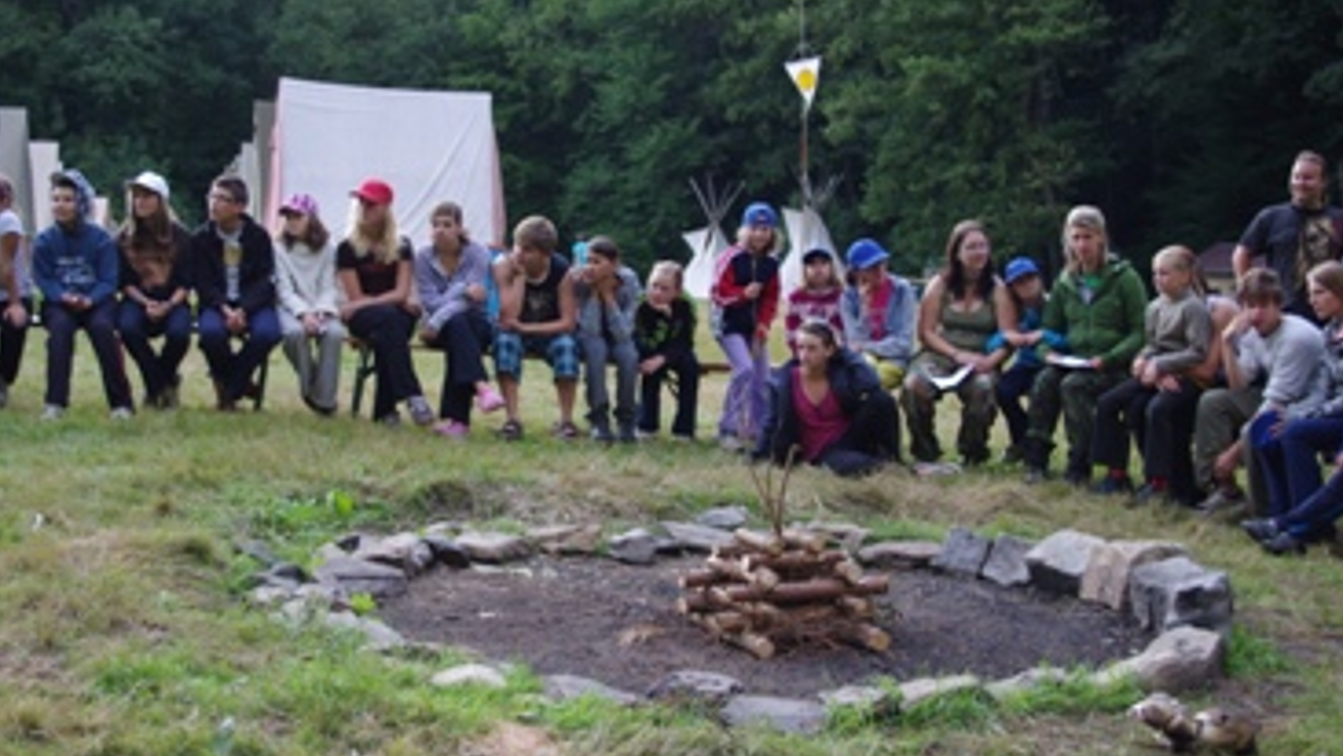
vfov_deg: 22.2
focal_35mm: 54
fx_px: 1923
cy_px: 358
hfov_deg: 38.5
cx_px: 620
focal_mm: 28.13
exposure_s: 1/100
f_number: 4
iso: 200
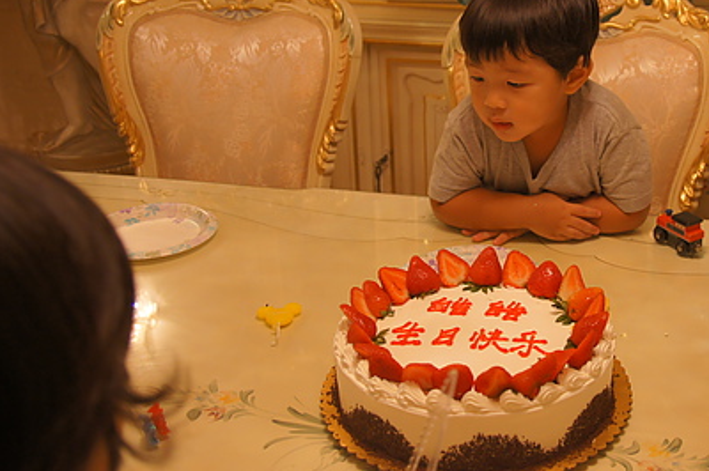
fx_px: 885
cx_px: 514
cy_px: 173
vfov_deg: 29.7
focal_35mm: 45
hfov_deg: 42.6
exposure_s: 1/40
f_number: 3.5
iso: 400
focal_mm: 20
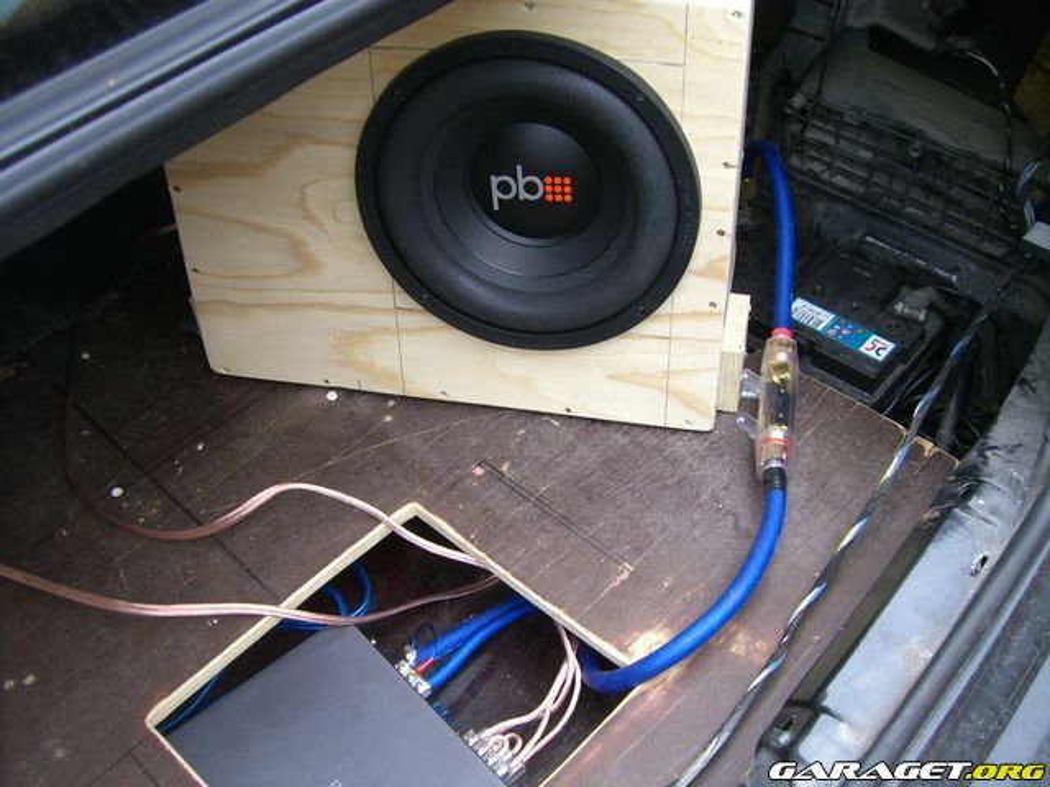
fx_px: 1153
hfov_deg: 49.0
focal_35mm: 38
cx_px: 525
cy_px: 394
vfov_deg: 37.7
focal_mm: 6.2
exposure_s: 1/100
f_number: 2.7
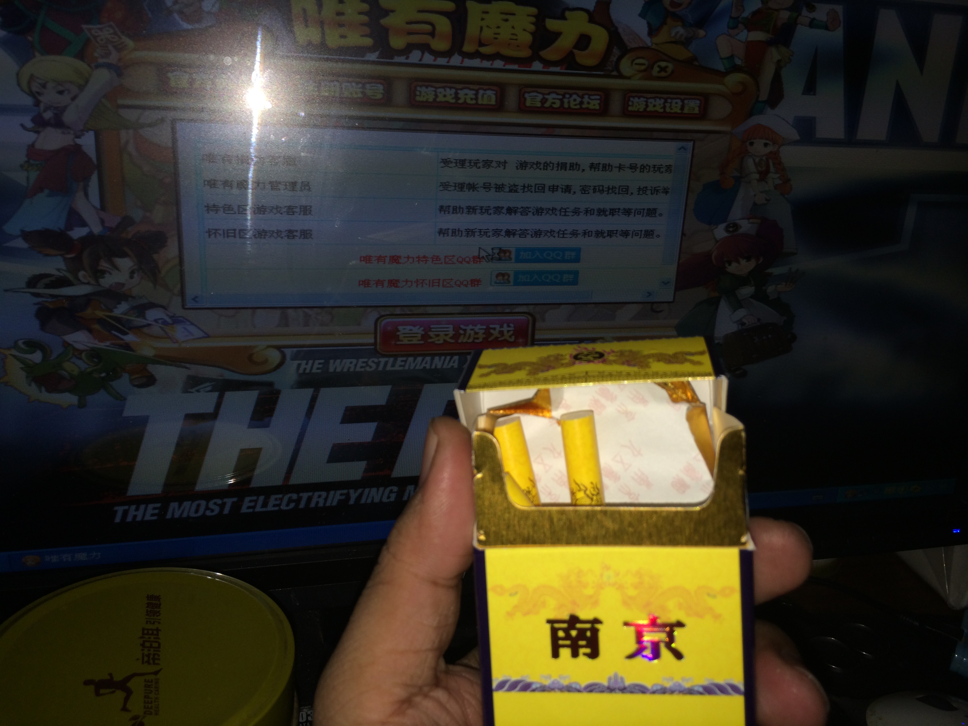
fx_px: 839
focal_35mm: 30
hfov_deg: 60.0
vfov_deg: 46.8
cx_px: 484
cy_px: 363
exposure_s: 1/154
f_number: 2.2
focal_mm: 4.12
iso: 32
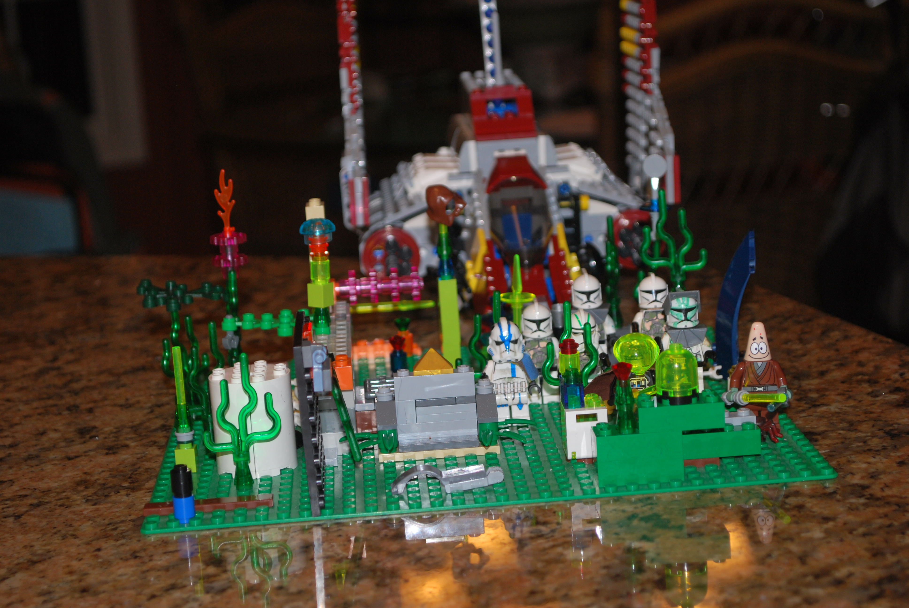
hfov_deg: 24.6
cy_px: 304
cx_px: 454
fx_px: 2086
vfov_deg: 16.6
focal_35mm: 82
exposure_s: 1/60
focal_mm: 55
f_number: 5.6
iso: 200
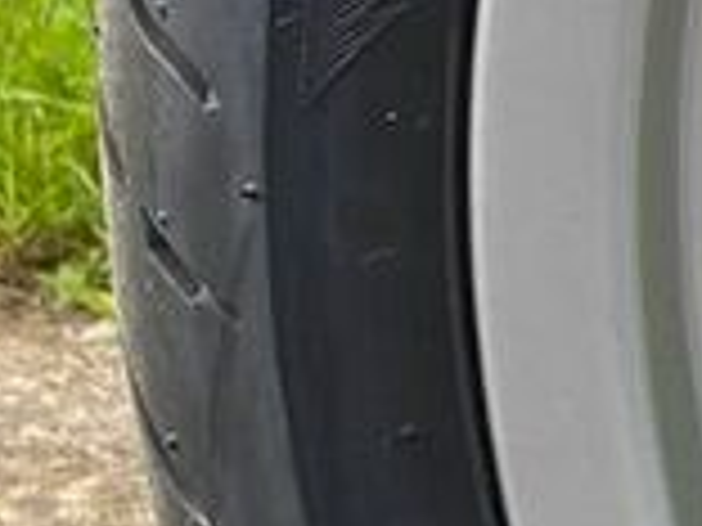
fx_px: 4320
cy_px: 423
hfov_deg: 8.0
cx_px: 2128
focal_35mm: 213
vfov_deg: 7.0
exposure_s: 1/363
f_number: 1.8
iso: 32
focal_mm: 4.25
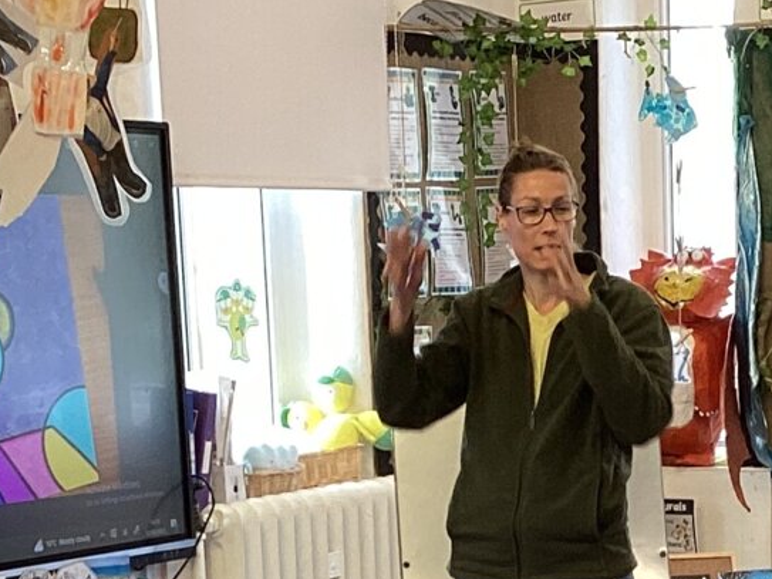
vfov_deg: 12.1
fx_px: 2609
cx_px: 535
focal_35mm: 117
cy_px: 861
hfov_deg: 16.8
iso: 64
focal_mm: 3.3
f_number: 2.4
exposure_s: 1/50
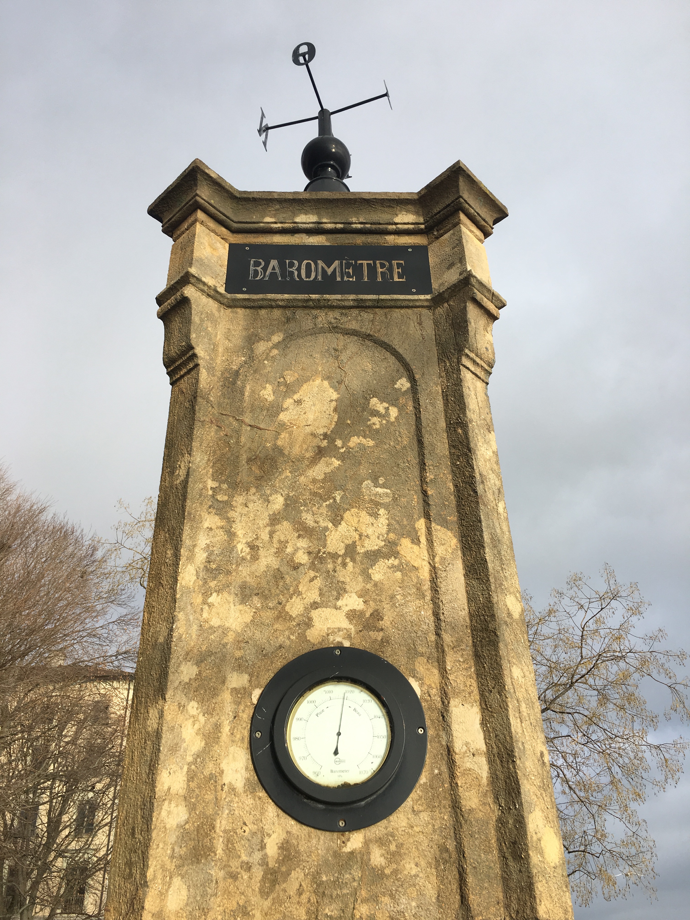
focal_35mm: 29
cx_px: 345
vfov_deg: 61.7
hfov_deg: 48.2
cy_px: 460
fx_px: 771
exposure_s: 1/615
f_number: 2.2
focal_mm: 4.15
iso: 25
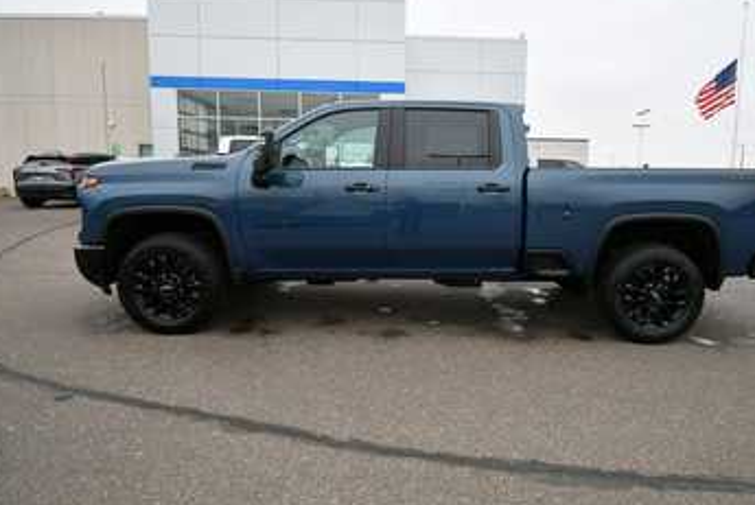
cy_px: 226
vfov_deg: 57.2
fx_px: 462
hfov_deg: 78.2
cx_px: 422
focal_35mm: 22
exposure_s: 1/250
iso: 250
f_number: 5.6
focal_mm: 13
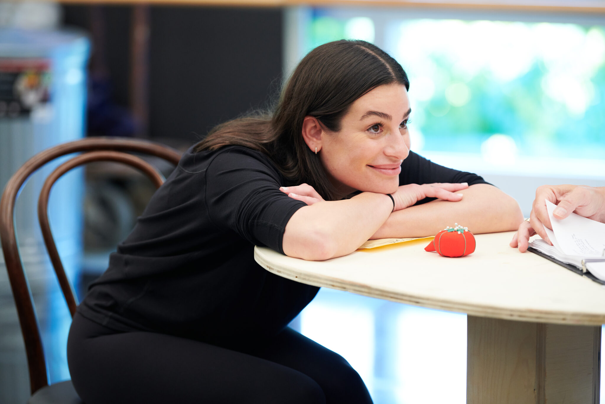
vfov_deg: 8.3
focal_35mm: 165
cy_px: 202
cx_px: 302
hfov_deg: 12.5
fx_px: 2773
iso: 1000
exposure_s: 1/125
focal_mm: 165
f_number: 3.5
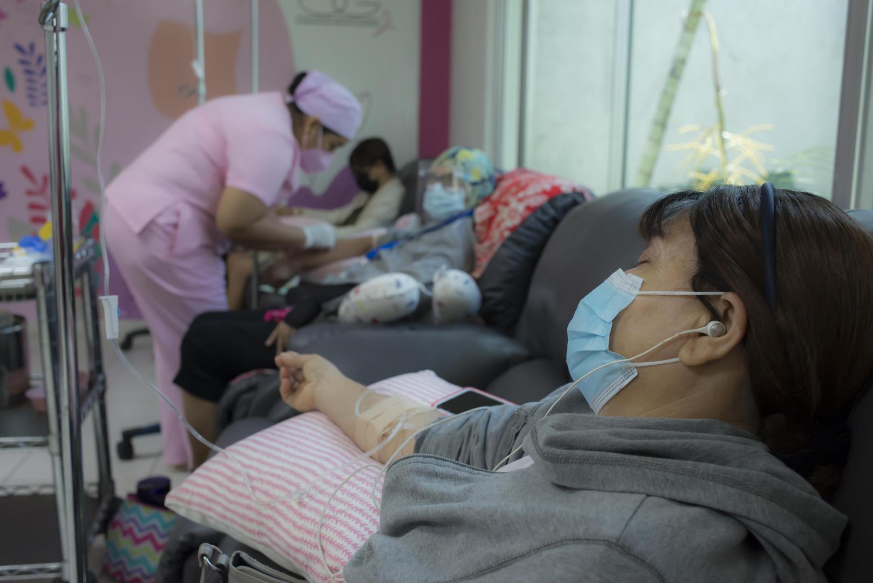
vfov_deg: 37.9
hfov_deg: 54.4
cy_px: 292
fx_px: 849
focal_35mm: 35
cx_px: 436
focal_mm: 35
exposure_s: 1/125
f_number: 5.6
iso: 2000
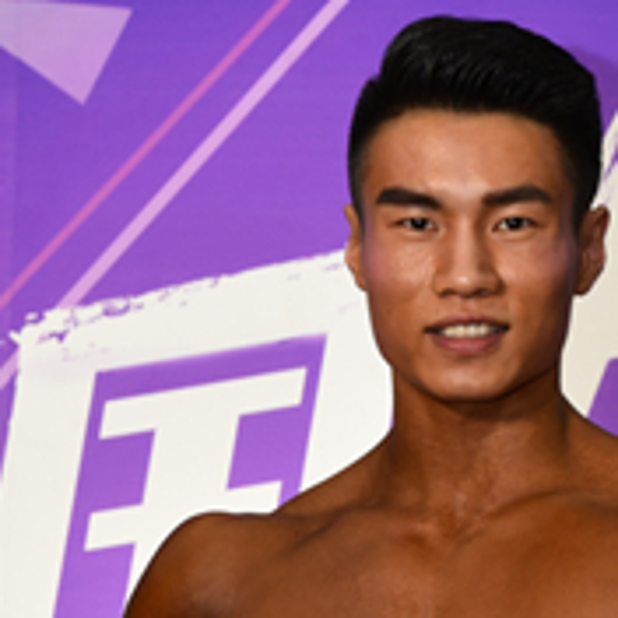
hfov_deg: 8.4
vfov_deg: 8.1
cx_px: 523
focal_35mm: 208
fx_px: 4201
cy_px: 1074
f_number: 4
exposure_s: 1/160
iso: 800
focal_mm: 48
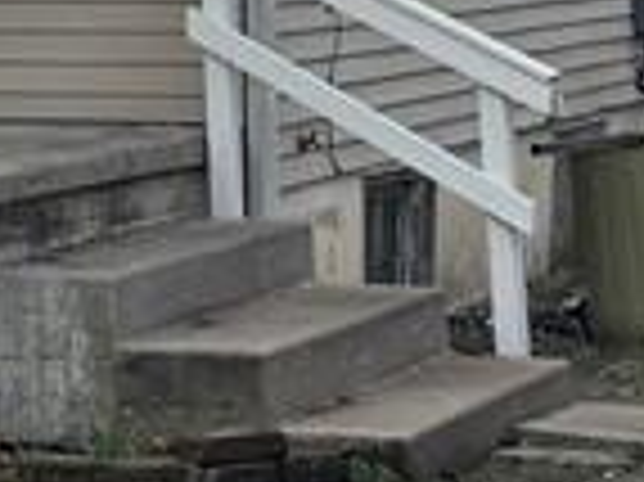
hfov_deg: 11.4
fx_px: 3197
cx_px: 95
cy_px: -432
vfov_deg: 8.3
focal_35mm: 172
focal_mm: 6.76
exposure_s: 1/2415
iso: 80
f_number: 1.78
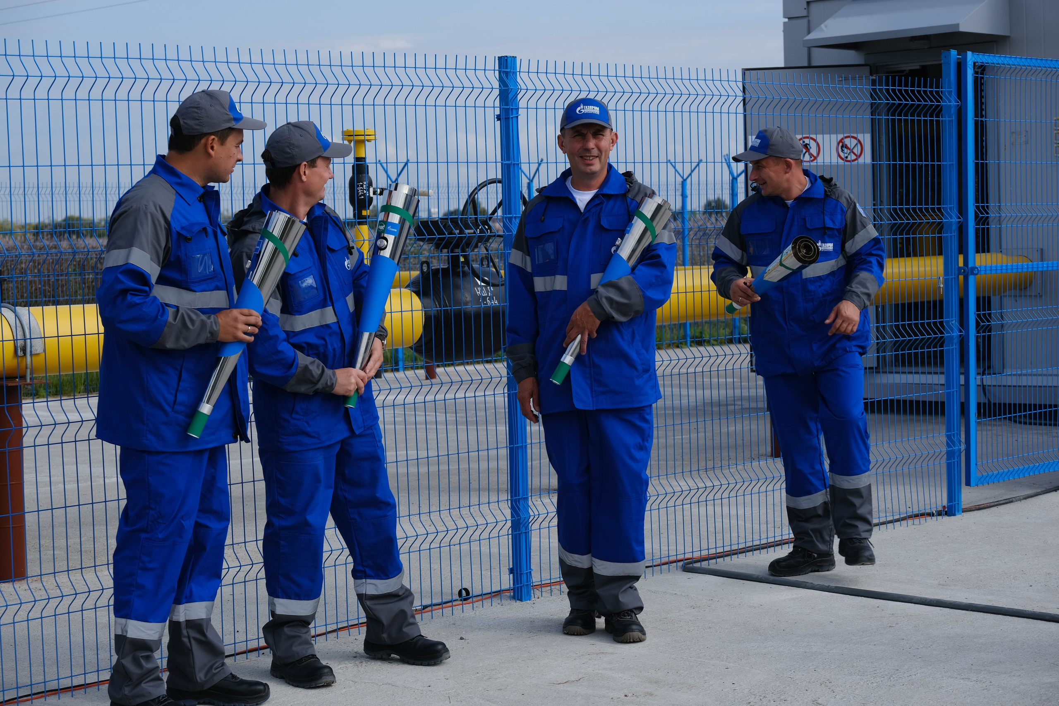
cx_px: 530
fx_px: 2206
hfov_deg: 27.0
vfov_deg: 18.2
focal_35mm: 75
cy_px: 353
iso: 80
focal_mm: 50
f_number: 5.6
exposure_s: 1/300
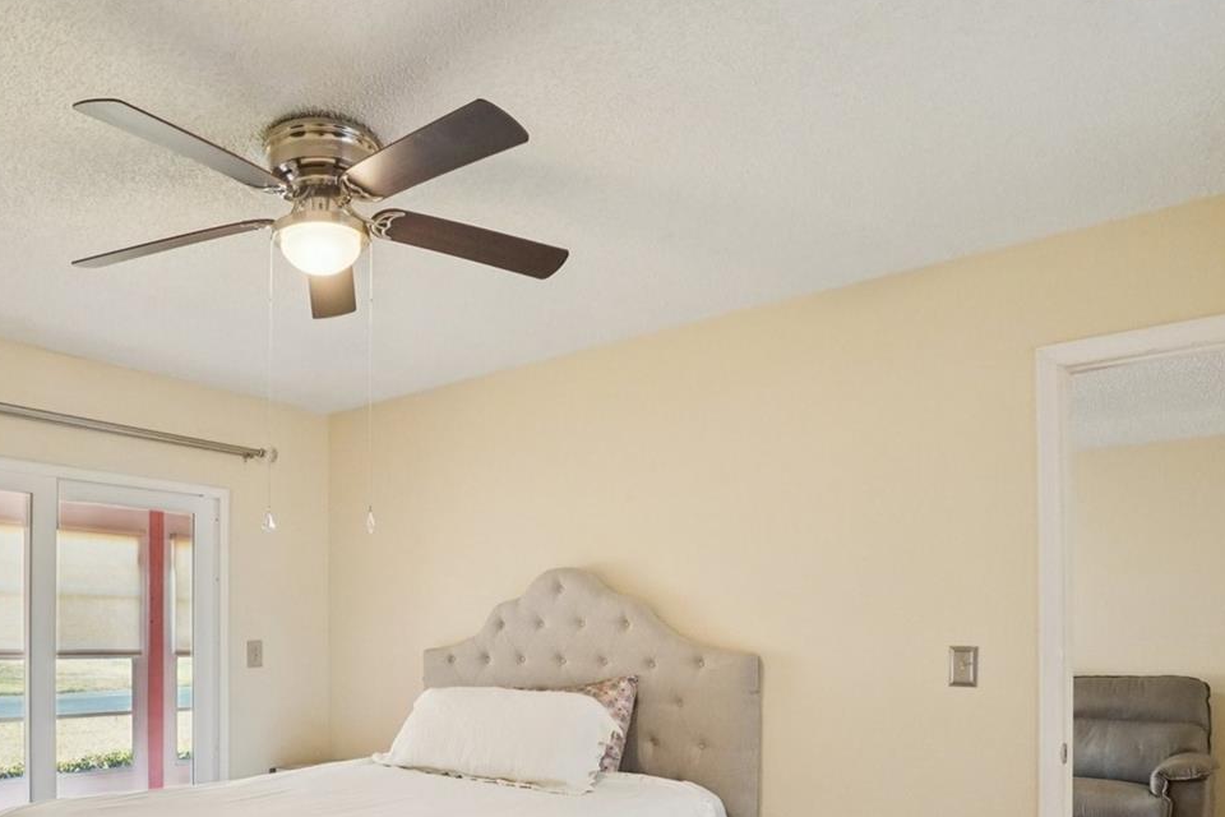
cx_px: 434
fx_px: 851
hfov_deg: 69.9
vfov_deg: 48.7
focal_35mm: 25
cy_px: 642
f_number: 8
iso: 1000
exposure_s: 1/30
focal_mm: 10
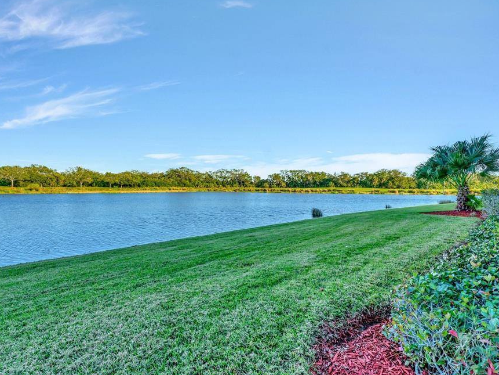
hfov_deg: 94.5
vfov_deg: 78.1
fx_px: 231
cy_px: 190
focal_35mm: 16
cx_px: 243
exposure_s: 1/500
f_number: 7.1
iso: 200
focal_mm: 14
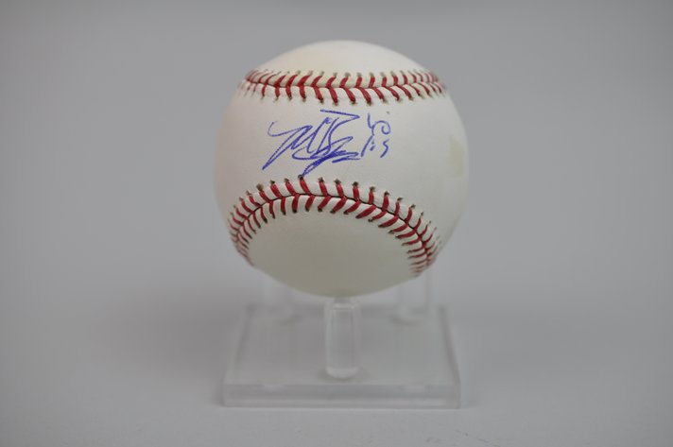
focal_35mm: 60
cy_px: 224
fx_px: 1120
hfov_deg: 33.4
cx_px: 336
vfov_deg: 22.6
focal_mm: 40
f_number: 4
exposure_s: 1/60
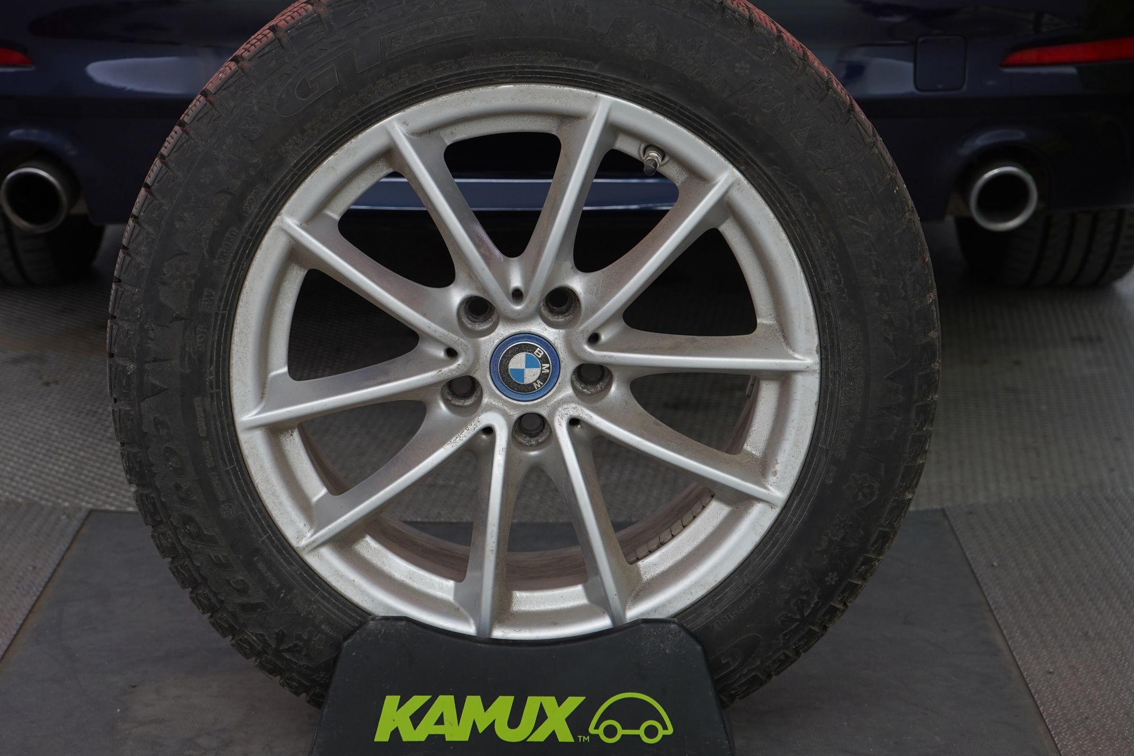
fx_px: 2268
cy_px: 346
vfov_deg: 18.9
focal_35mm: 72
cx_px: 520
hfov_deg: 28.1
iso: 800
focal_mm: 62
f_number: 6.3
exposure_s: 1/25
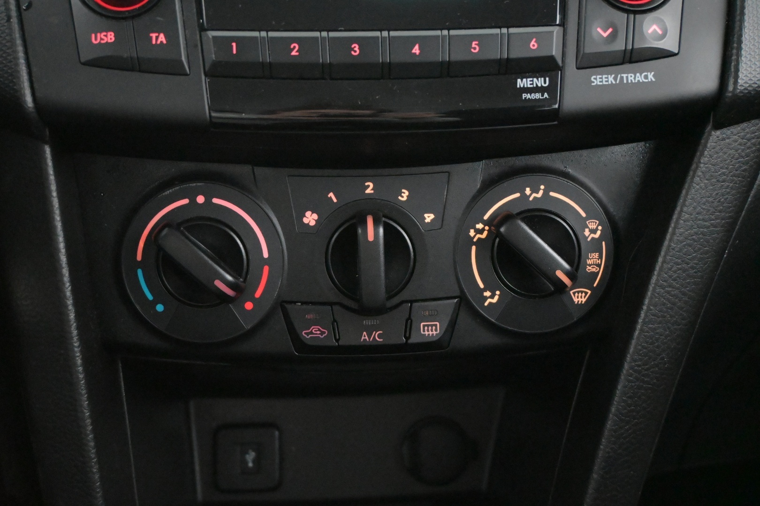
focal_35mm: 47
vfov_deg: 28.5
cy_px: 253
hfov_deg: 41.7
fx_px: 997
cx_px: 380
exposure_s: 1/50
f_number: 5
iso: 12800
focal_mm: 31.5
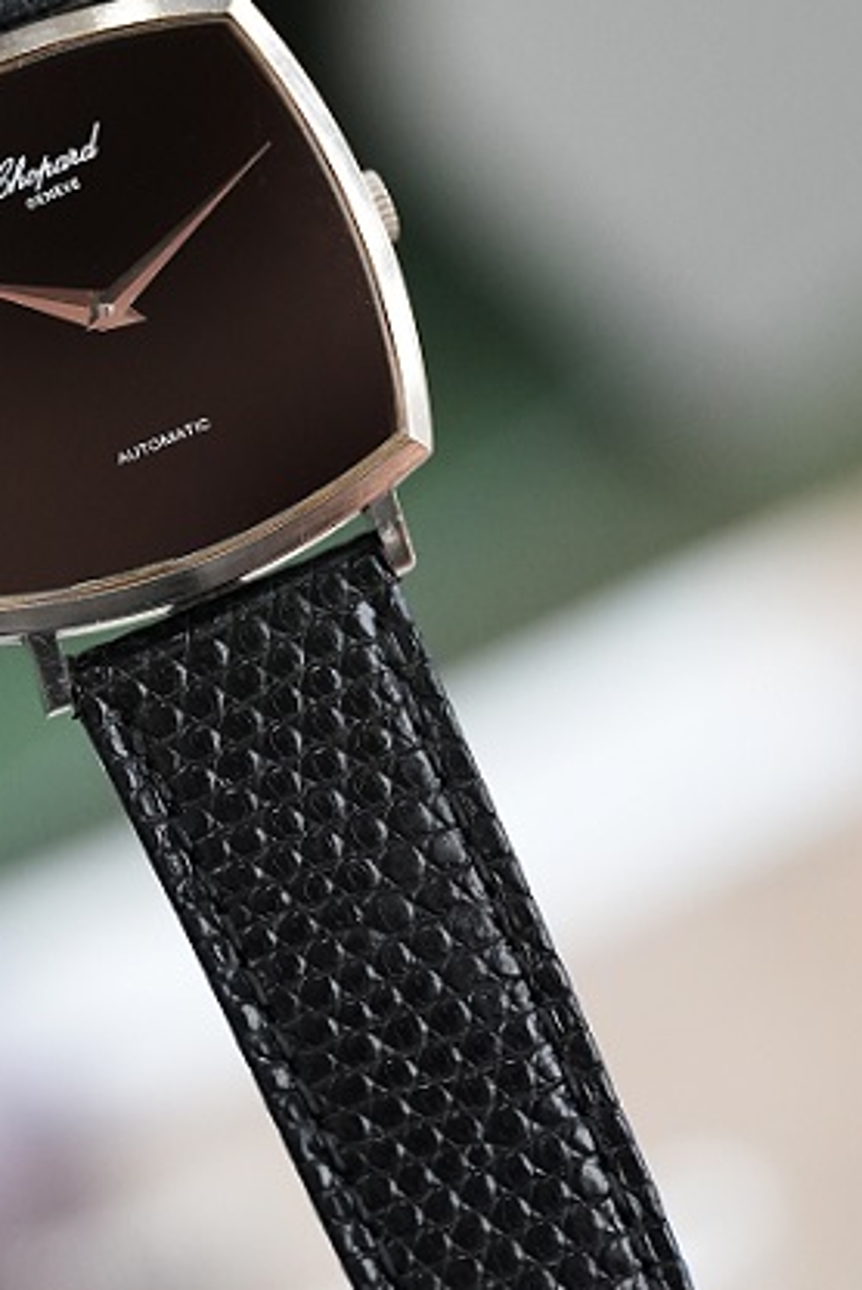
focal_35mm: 207
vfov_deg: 9.9
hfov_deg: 6.6
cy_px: 402
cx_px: 133
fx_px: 7422
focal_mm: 105
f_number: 2.8
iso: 2500
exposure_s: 1/250
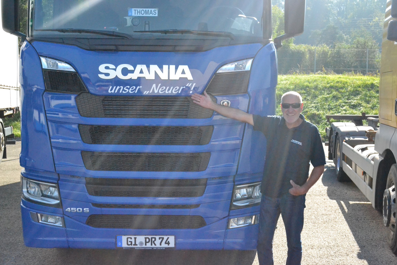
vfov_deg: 31.9
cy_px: 132
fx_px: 463
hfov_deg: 46.4
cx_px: 198
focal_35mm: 42
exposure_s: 1/3200
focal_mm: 28
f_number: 10
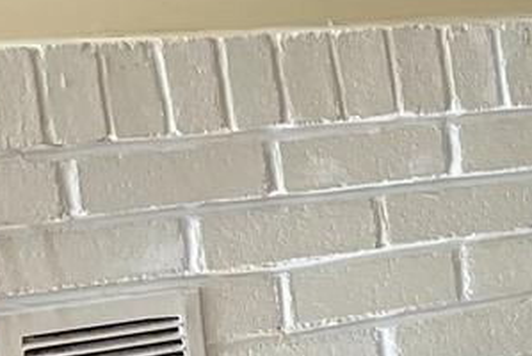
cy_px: 457
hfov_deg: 8.8
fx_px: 2736
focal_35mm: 185
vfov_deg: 7.4
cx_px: 1656
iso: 64
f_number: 1.5
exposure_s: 1/121
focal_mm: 5.7
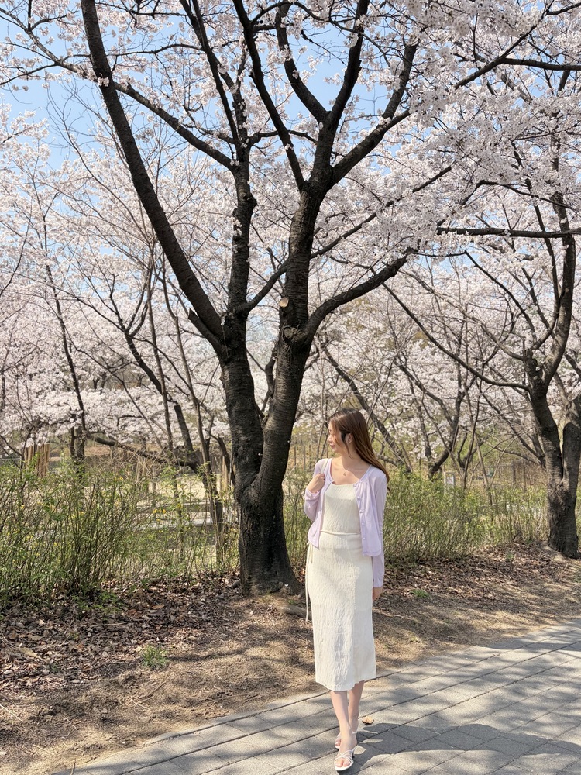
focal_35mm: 26
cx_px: 290
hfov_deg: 53.1
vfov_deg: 67.3
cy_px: 388
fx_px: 582
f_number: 1.6
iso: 50
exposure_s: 1/2141
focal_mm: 5.96
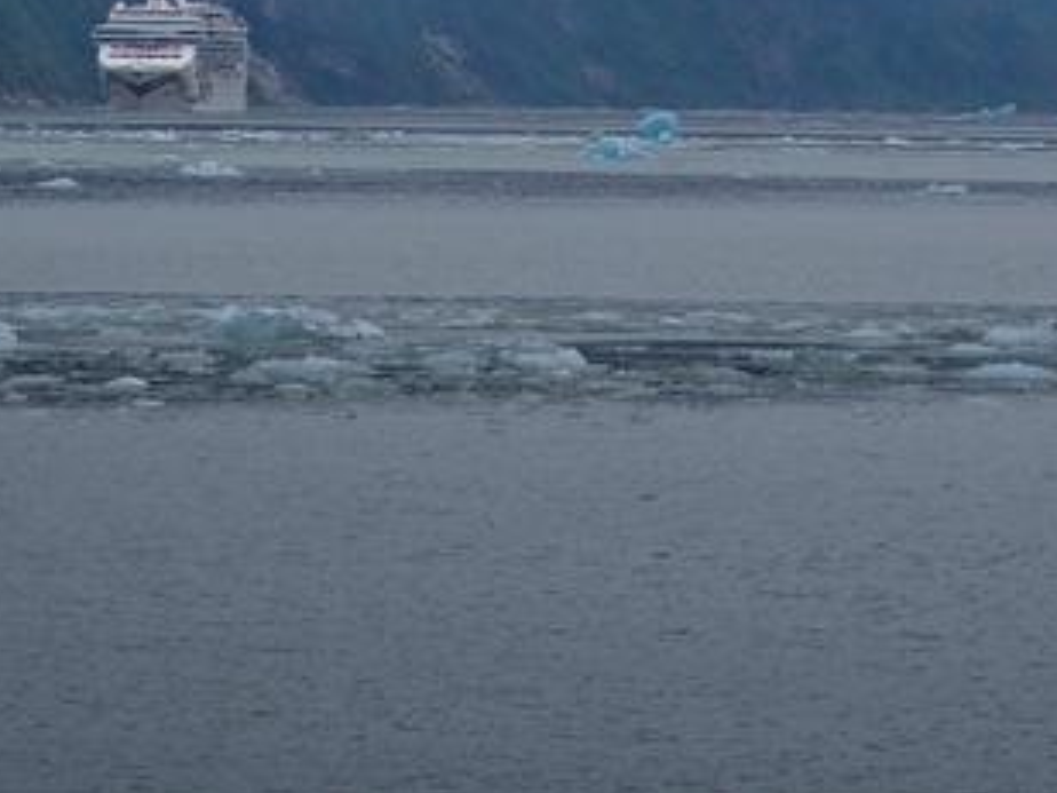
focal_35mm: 479
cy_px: -659
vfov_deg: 3.1
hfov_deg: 4.1
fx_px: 14626
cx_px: 824
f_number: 4.5
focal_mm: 120
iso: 100
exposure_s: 1/250
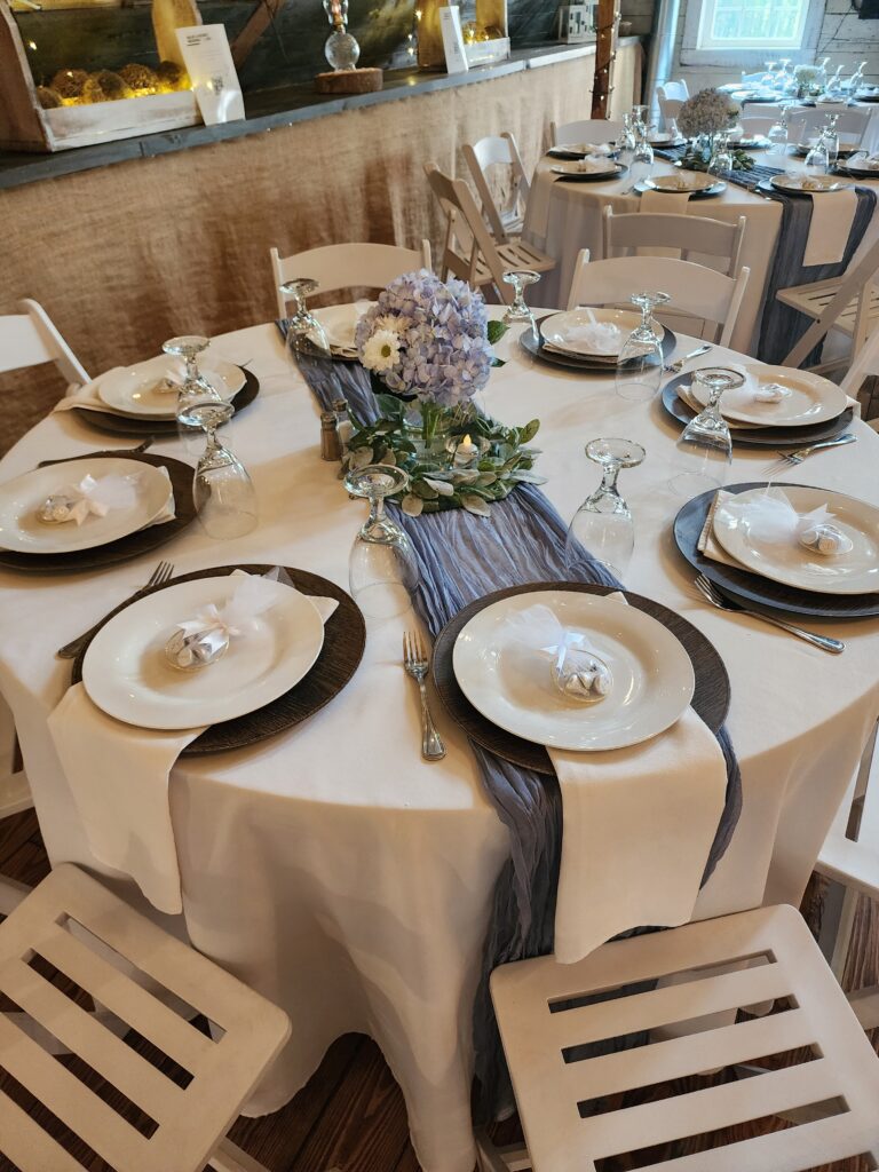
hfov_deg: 58.9
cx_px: 440
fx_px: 779
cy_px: 586
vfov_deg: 73.9
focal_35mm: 23
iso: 640
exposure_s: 1/120
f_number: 1.8
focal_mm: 6.4
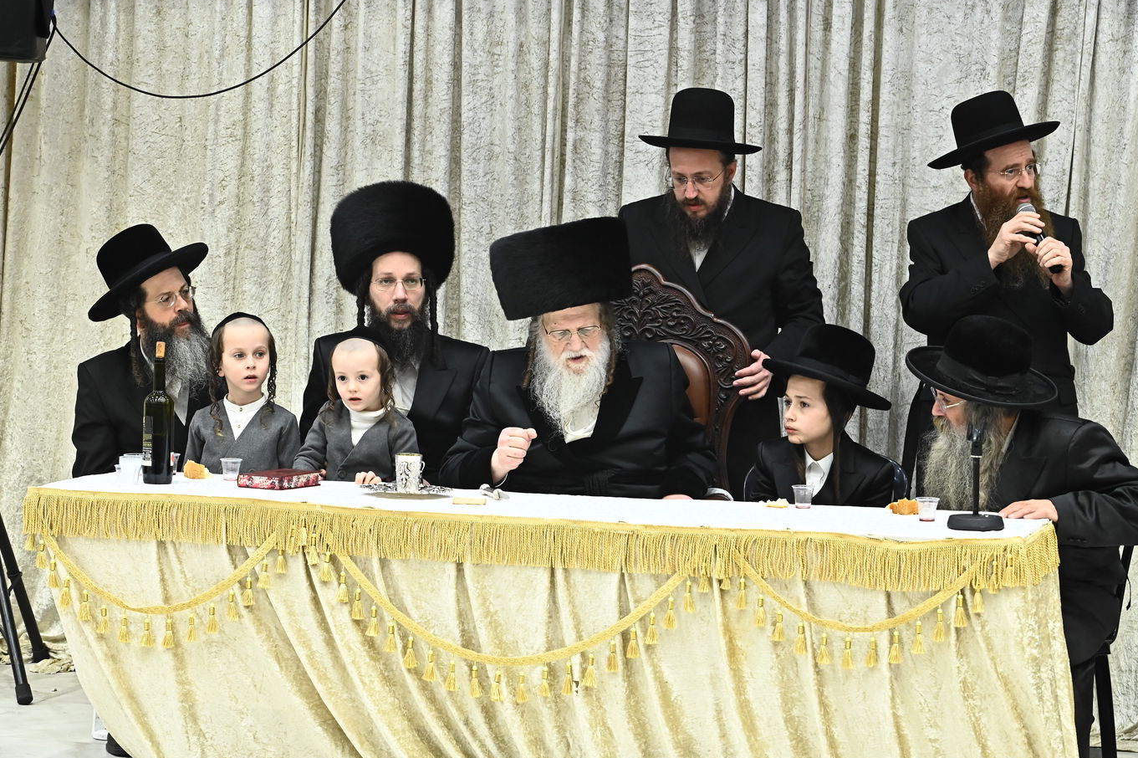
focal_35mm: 108
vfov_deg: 12.7
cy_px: 377
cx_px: 559
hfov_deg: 18.9
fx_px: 3412
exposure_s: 1/200
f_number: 9
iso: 3200
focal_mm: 105
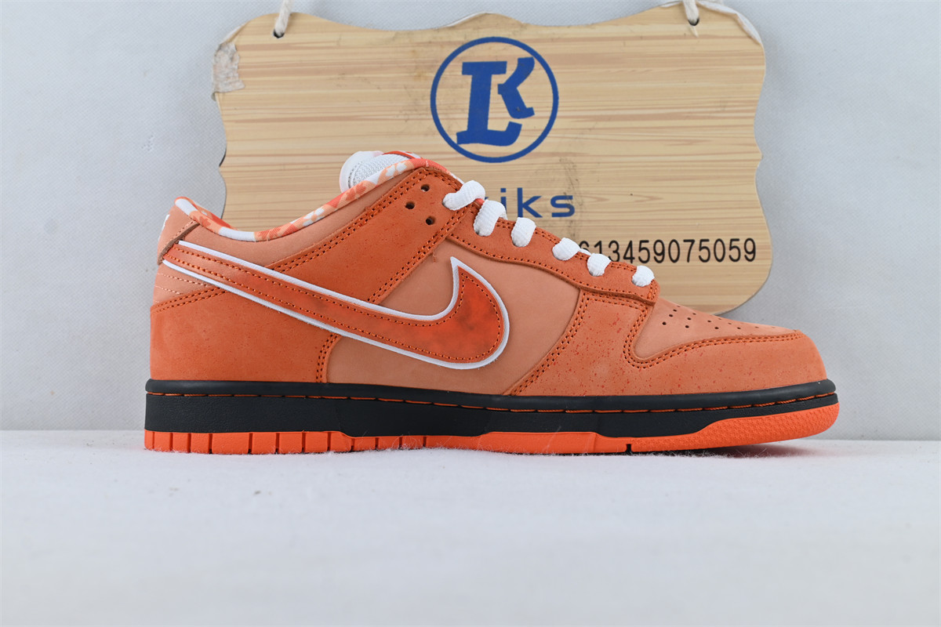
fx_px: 1137
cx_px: 470
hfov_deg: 45.0
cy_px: 314
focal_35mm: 44
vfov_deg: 30.8
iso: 100
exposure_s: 1/30
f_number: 7.1
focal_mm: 29
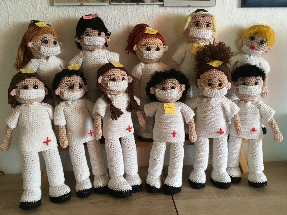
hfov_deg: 58.4
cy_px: 108
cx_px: 144
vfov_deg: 45.4
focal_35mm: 31
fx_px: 257
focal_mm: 3.3
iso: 200
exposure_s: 1/25
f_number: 2.4
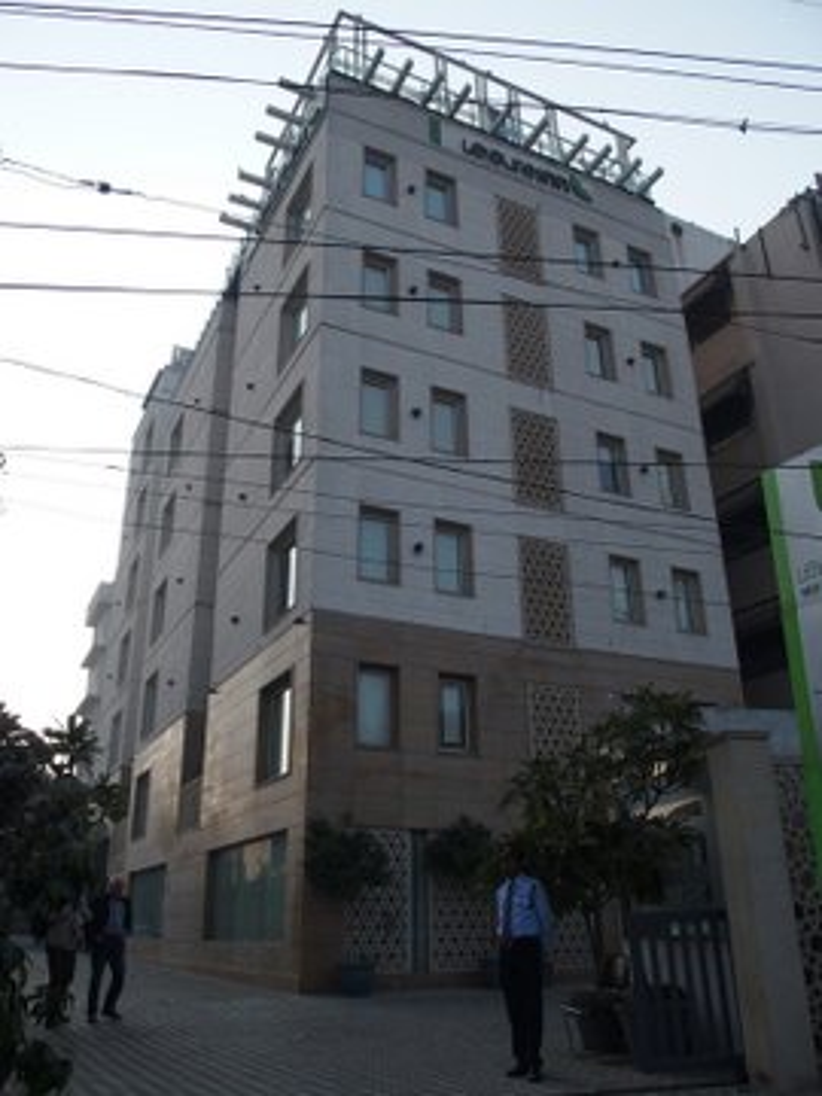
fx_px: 887
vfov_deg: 63.4
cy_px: 548
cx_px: 411
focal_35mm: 28
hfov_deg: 49.7
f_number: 3.5
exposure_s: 1/800
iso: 100
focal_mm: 6
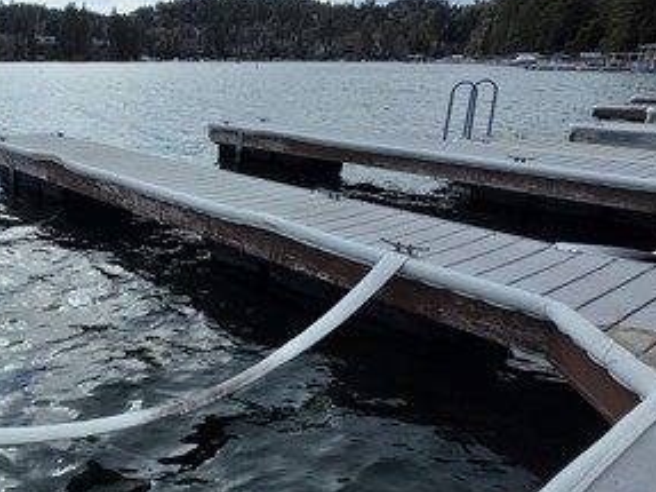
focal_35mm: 29
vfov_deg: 48.2
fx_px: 549
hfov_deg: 54.9
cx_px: 85
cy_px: 263
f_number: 1.9
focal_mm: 2.2
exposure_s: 1/4217
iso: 40
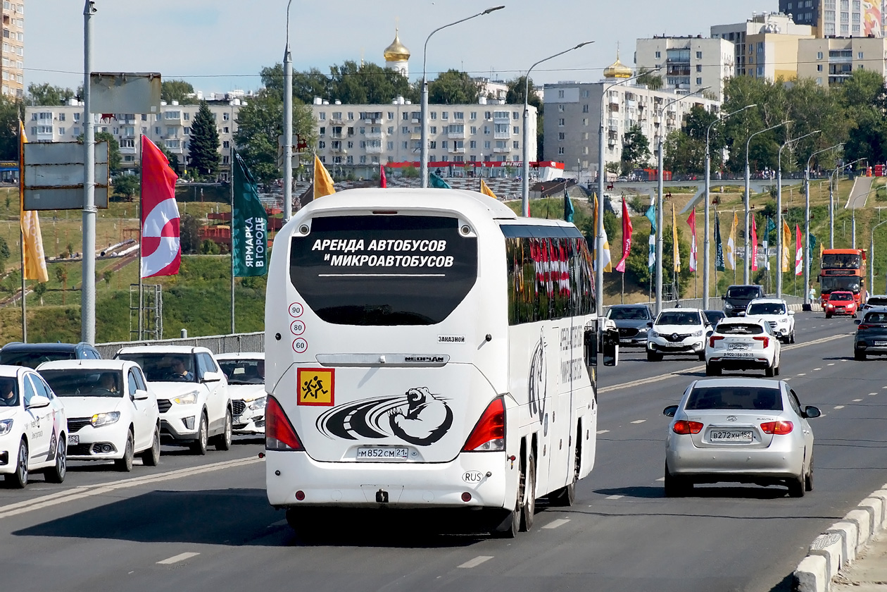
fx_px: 4989
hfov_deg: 10.2
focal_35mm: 202
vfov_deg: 6.8
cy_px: 296
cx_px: 444
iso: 200
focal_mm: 135
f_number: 7.1
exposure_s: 1/1000
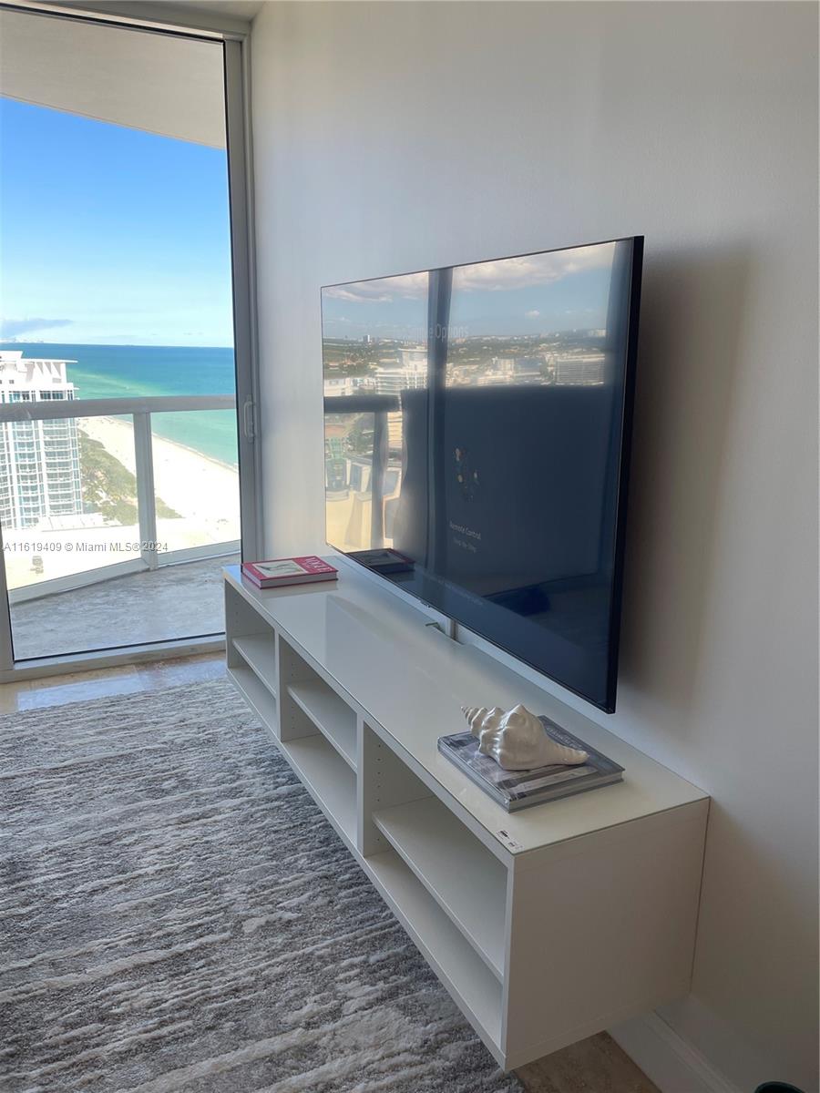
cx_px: 410
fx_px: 821
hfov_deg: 53.1
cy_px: 546
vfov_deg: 67.3
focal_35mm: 26
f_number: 1.6
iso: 32
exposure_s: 1/188
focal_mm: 5.1
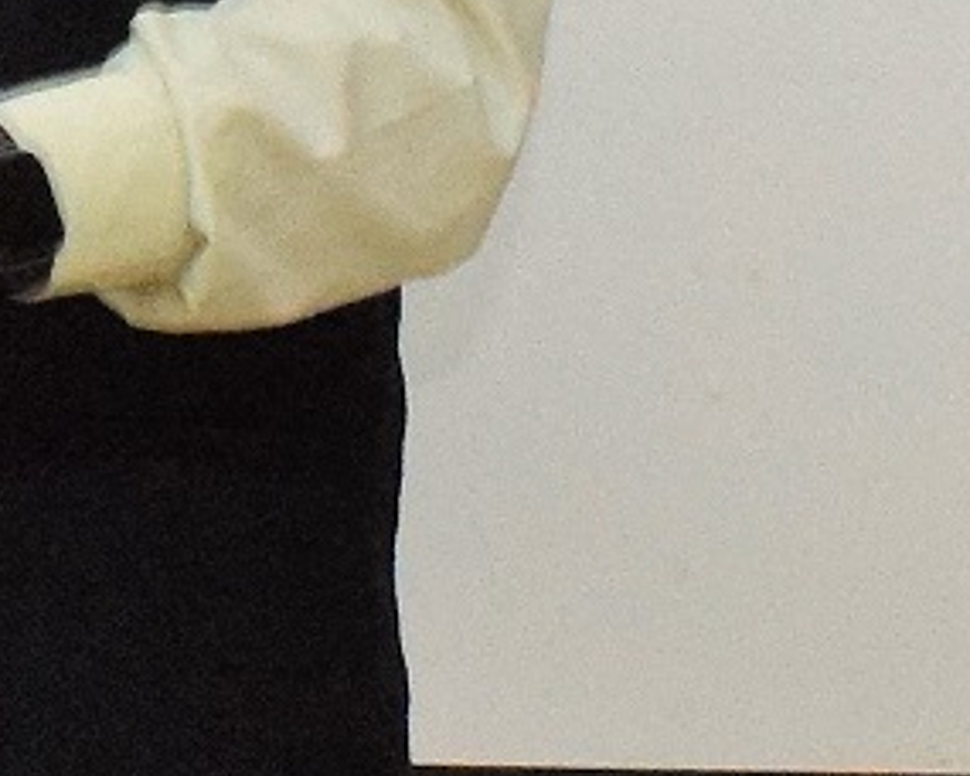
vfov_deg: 10.1
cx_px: -1372
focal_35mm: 148
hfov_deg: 11.0
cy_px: -391
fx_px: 4249
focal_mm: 20
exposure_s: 1/100
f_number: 5.6
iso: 800
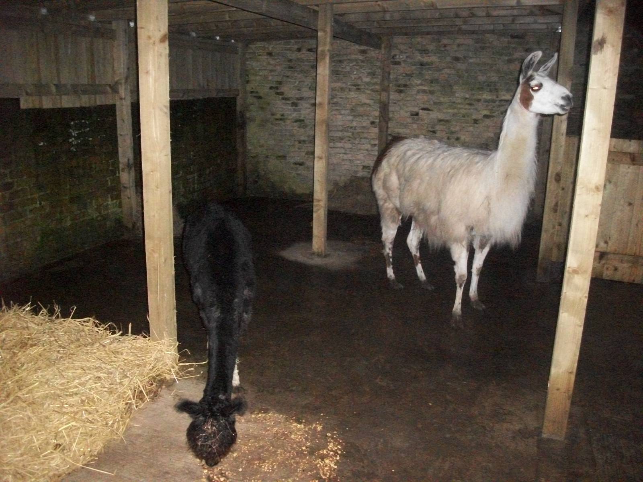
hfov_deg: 56.8
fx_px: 594
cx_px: 322
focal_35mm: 32
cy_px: 241
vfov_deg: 44.2
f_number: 2.9
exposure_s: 1/500
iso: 800
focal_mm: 5.7
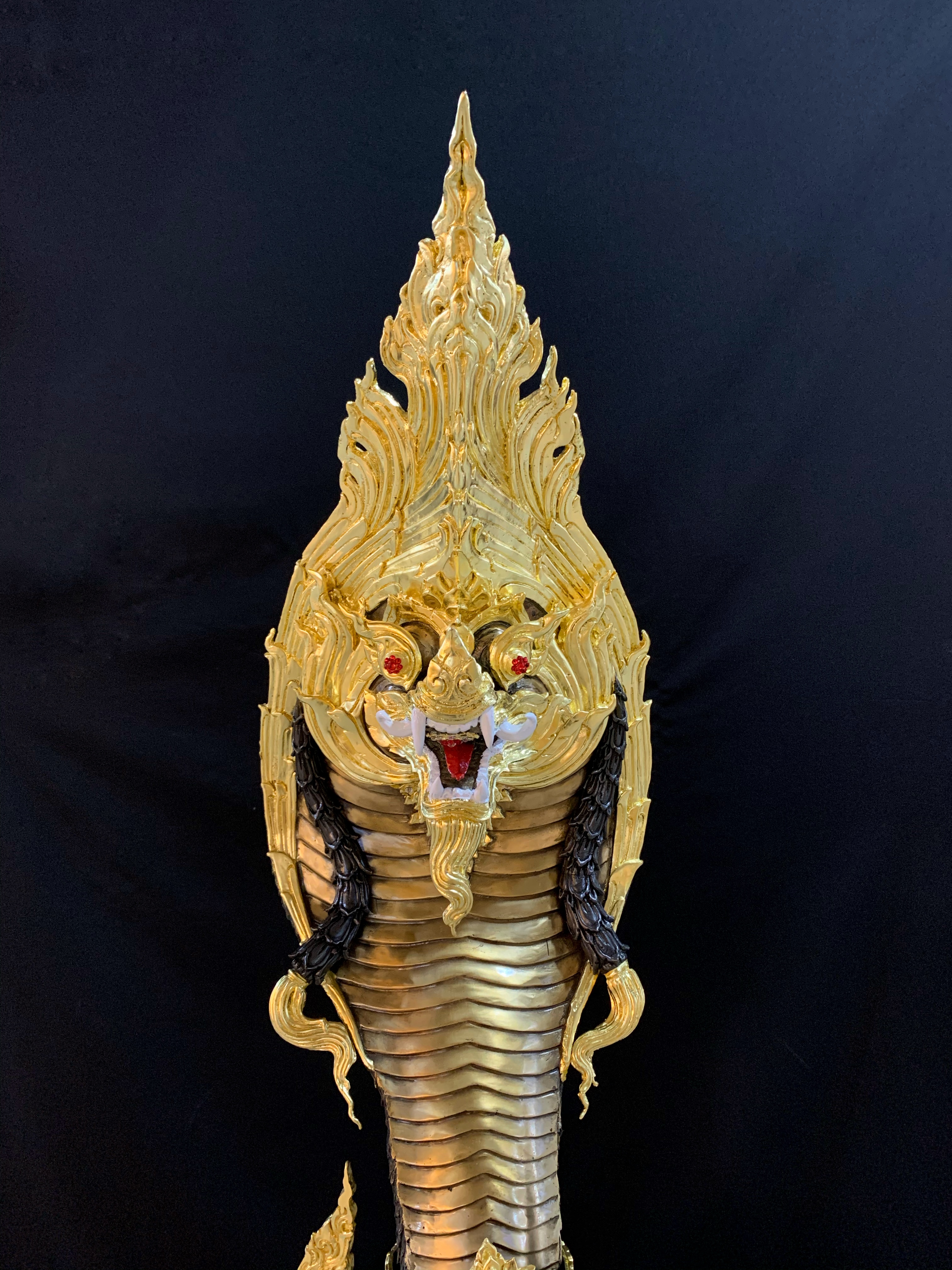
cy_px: 635
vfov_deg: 67.3
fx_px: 953
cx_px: 476
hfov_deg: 53.1
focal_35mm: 26
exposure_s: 1/50
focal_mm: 4.25
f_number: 1.8
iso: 320
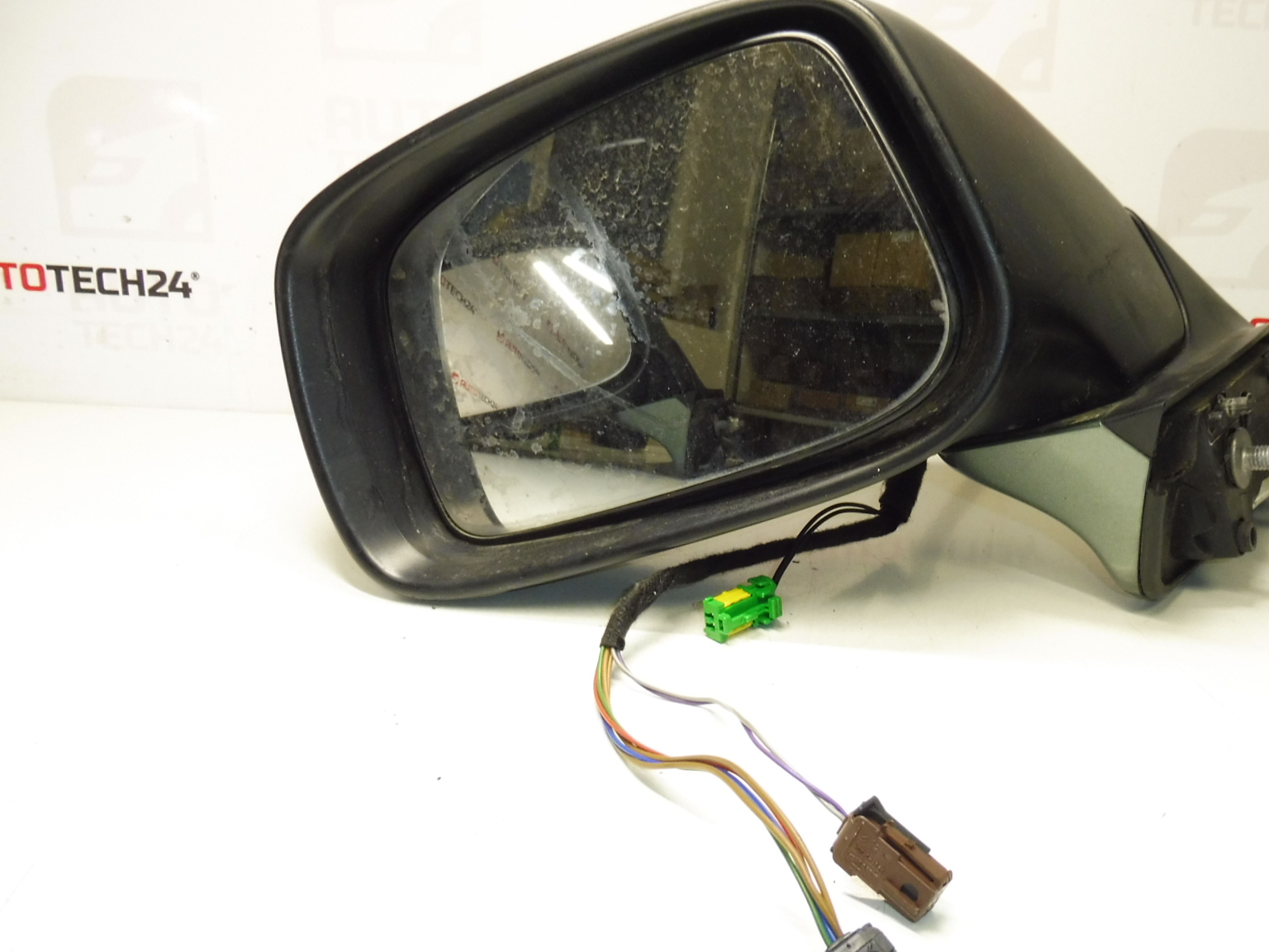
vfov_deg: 44.1
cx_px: 801
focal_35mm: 32
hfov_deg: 56.1
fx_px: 1173
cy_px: 499
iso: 200
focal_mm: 4.3
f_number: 3.5
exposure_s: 1/60
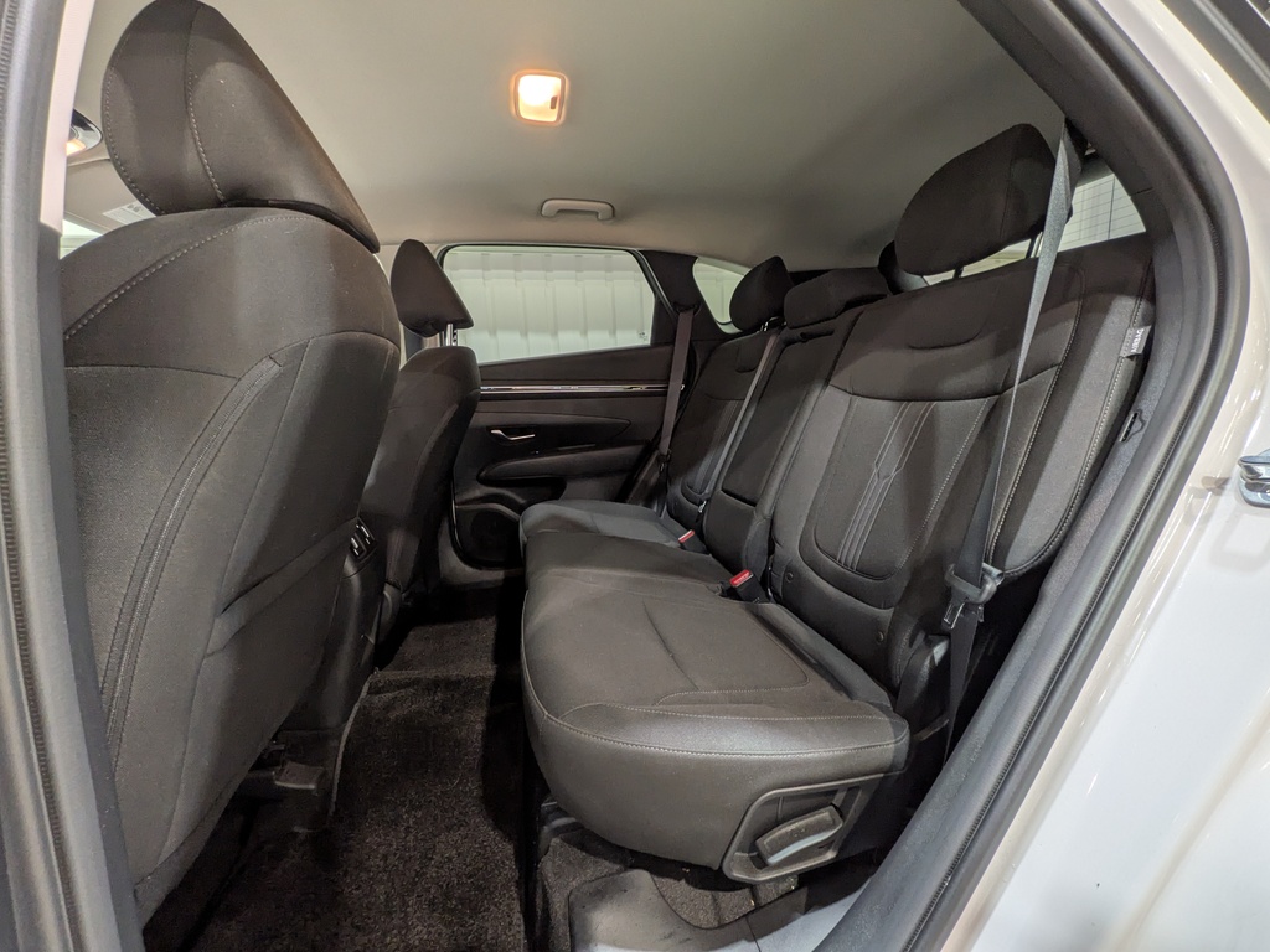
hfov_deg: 102.1
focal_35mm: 14
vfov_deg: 85.7
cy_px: 476
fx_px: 514
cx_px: 635
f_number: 2.2
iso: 59
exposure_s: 1/25
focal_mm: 1.83
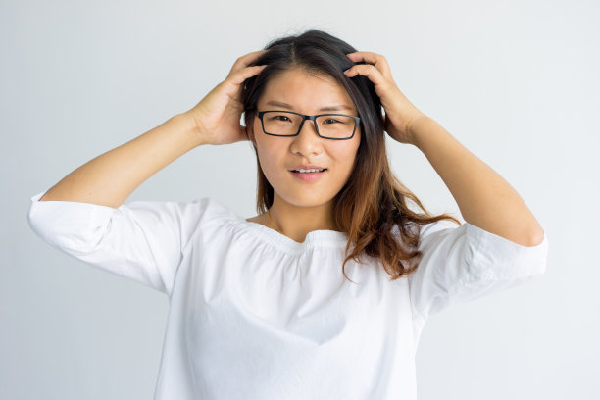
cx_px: 300
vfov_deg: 24.6
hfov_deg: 36.2
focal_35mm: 55
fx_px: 917
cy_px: 200
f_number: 3.2
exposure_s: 1/200
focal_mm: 55
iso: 200
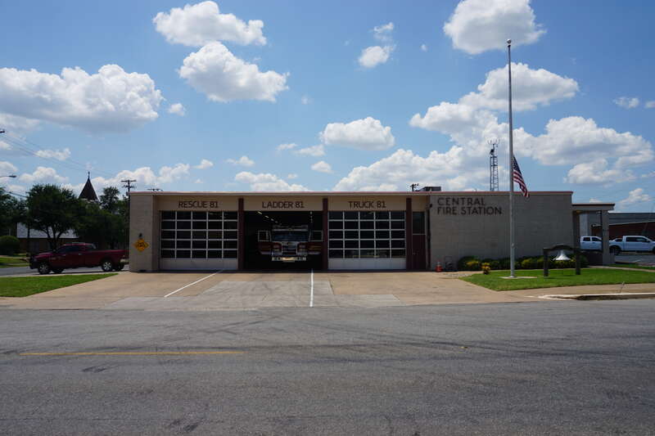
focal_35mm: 26
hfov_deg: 70.4
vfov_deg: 50.4
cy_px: 218
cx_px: 328
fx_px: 464
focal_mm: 17
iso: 100
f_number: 11
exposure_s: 1/250
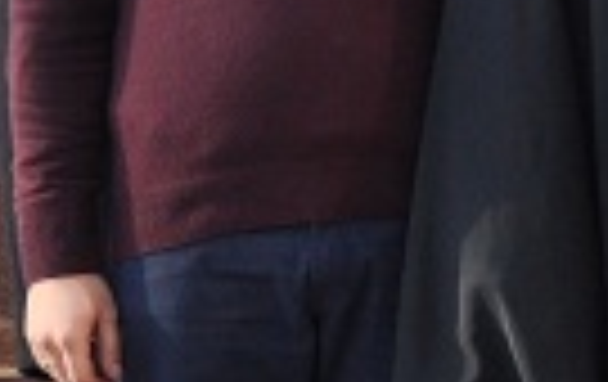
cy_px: -25
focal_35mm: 284
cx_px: 1779
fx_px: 4716
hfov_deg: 6.7
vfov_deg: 4.6
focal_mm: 28
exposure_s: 1/1600
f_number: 22
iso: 500
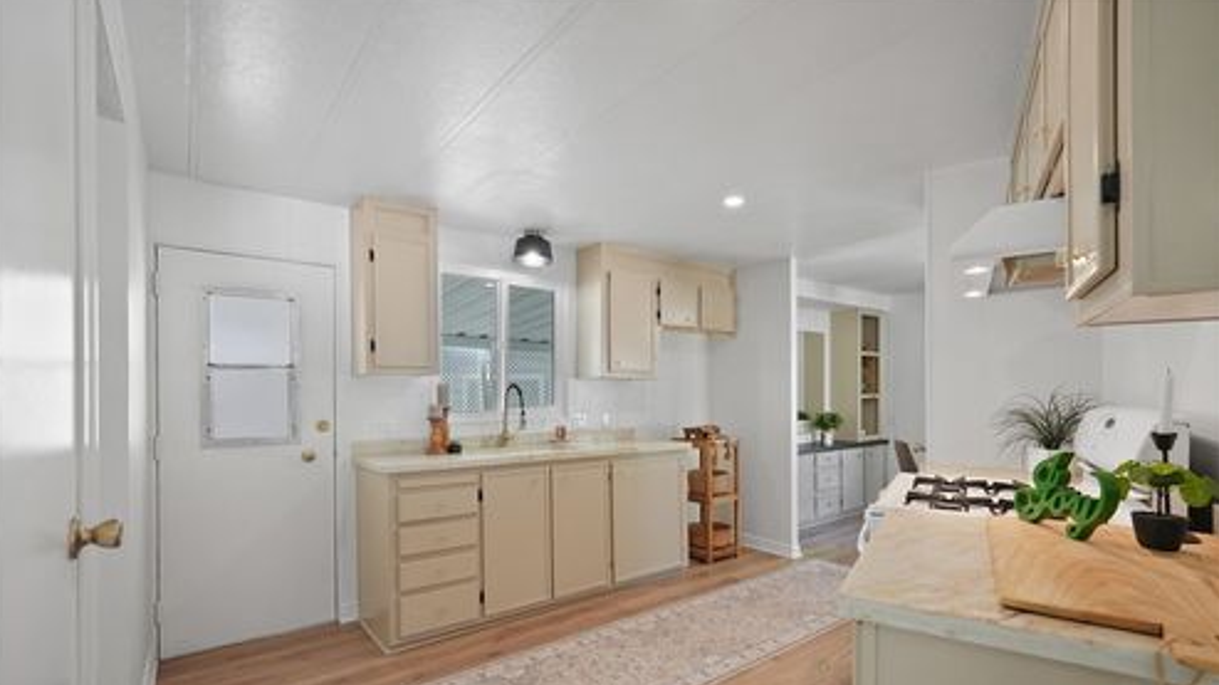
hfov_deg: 95.9
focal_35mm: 17
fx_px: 549
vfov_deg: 63.5
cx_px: 603
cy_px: 397
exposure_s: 1/25
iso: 400
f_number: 4
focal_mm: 16
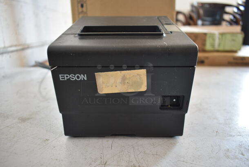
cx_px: 124
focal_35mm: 27
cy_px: 84
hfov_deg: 67.3
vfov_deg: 48.0
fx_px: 187
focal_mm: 18
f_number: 3.5
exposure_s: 1/30
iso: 450
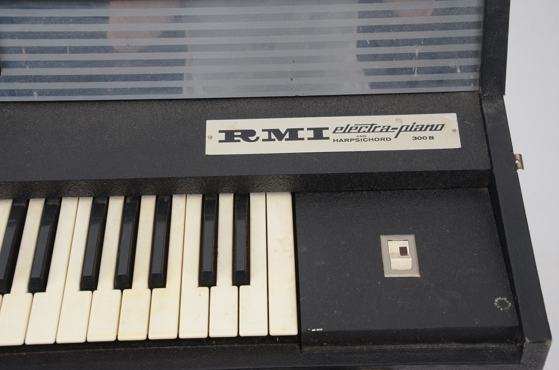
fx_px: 1046
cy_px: 185
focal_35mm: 68
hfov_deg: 29.9
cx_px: 280
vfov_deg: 20.1
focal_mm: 45
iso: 200
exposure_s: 1/60
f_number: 7.1
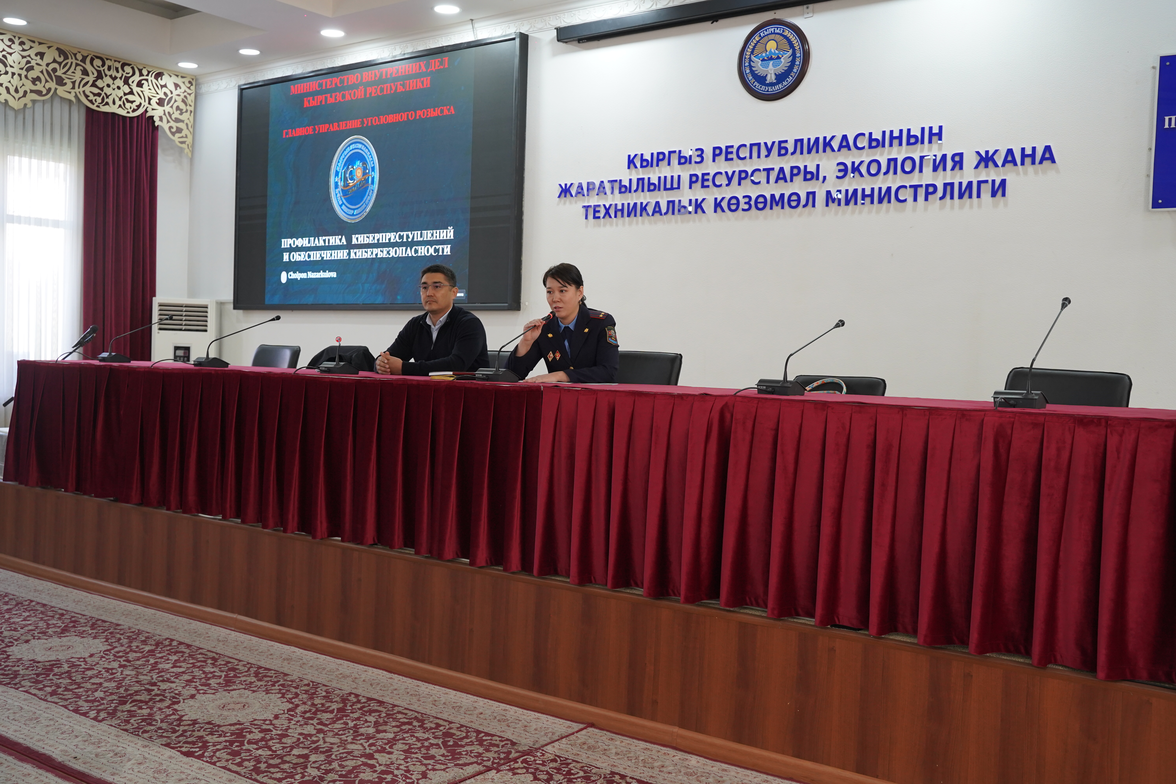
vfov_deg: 37.9
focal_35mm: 35
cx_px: 588
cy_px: 392
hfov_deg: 54.4
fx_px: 1143
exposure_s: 1/160
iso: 1600
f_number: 4
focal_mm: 35
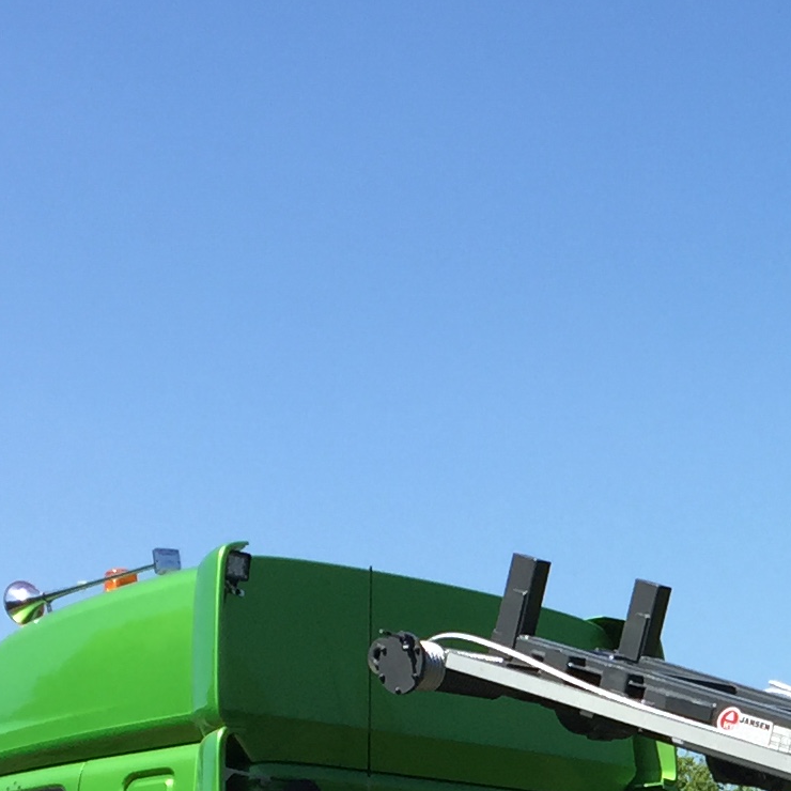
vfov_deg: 14.9
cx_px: 1086
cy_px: 945
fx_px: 2921
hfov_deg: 14.6
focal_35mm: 113
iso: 32
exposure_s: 1/1319
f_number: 2.2
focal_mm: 4.15
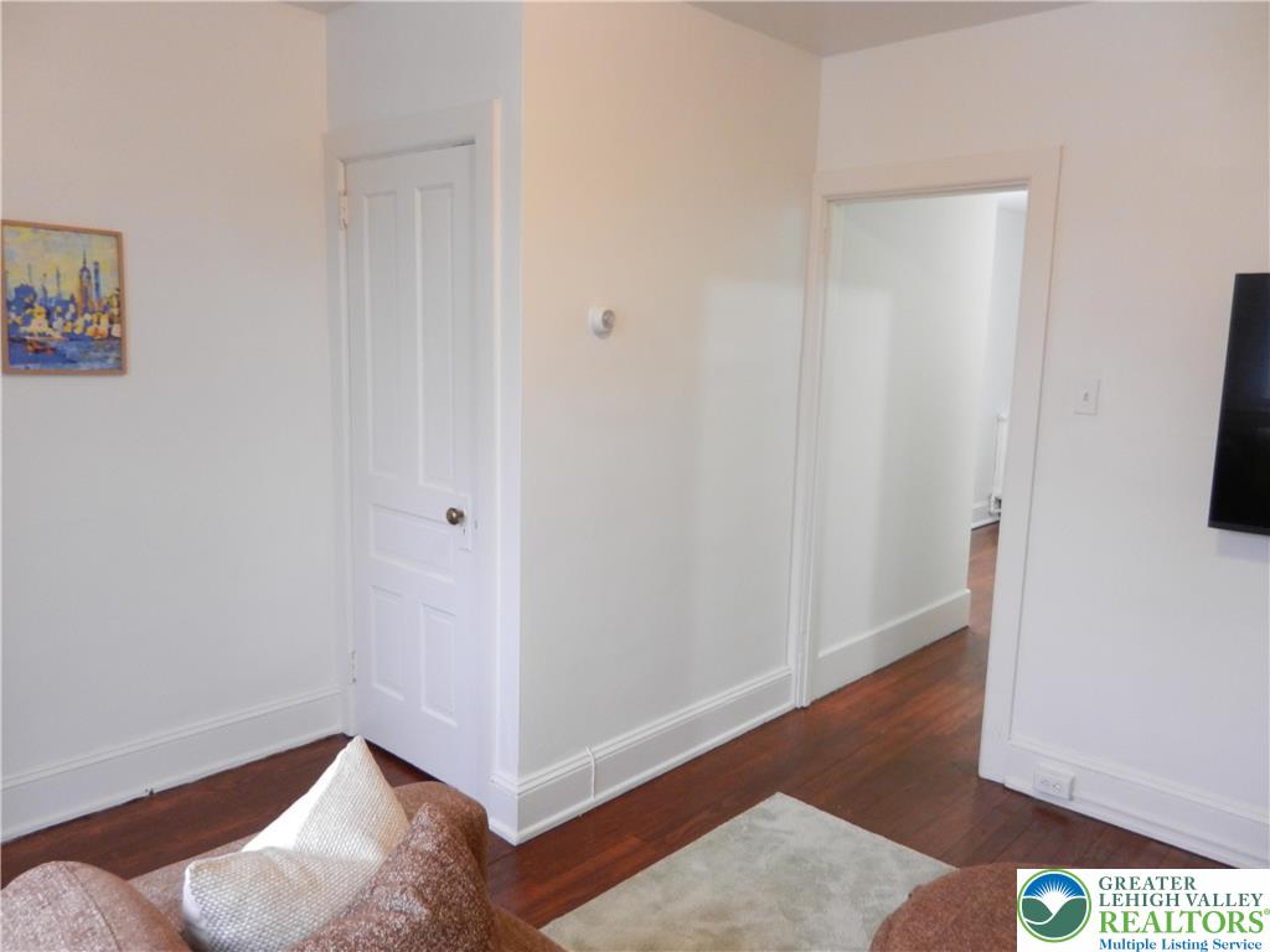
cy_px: 476
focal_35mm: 25
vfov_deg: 54.9
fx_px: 917
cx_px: 635
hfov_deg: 69.4
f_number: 3.5
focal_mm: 4.5
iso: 400
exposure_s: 1/25
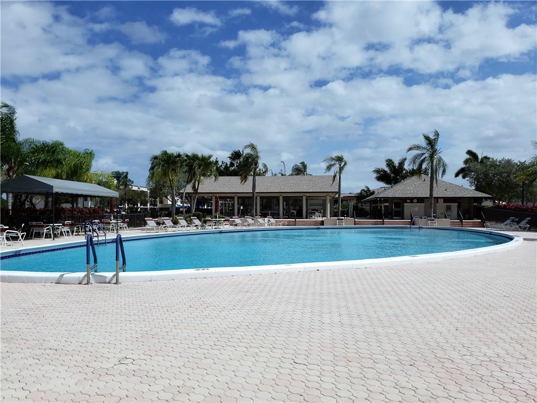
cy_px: 202
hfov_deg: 67.3
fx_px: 403
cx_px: 268
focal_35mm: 26
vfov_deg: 53.1
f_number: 1.5
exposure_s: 1/6400
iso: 50
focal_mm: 4.3
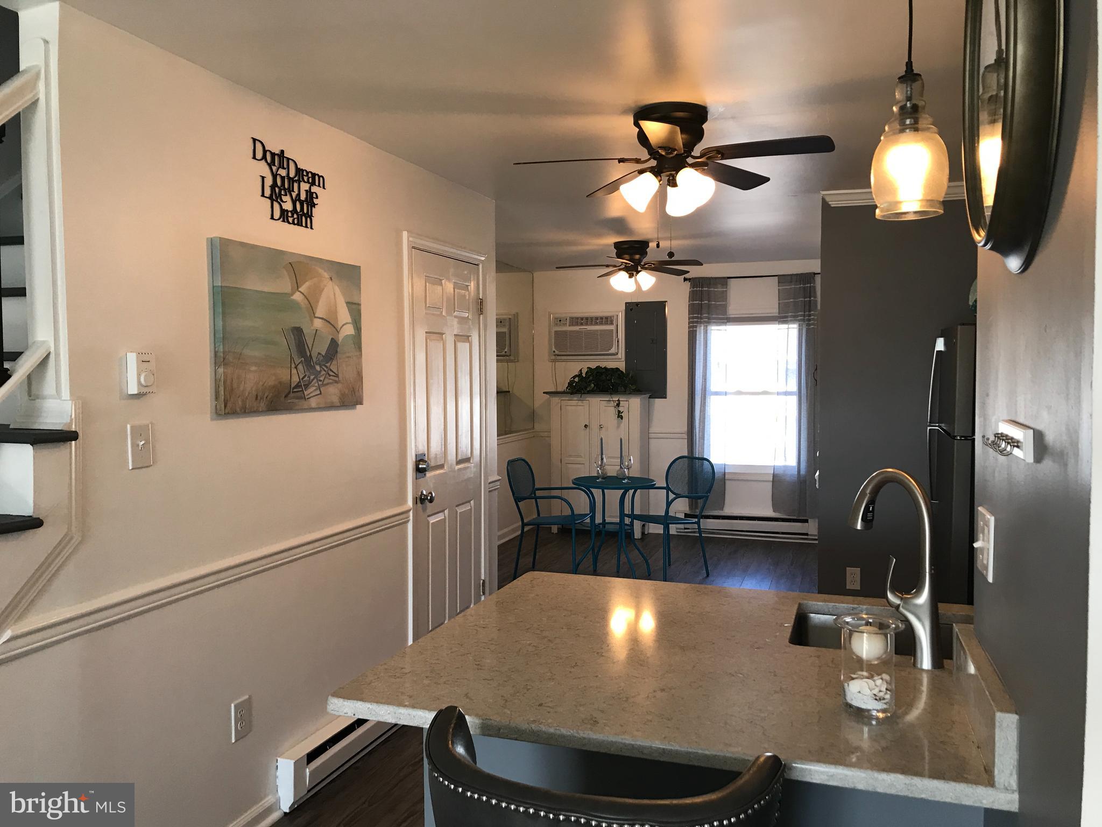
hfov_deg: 63.4
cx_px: 551
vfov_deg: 49.7
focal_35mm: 28
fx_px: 891
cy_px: 414
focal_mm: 3.99
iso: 20
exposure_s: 1/40
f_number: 1.8
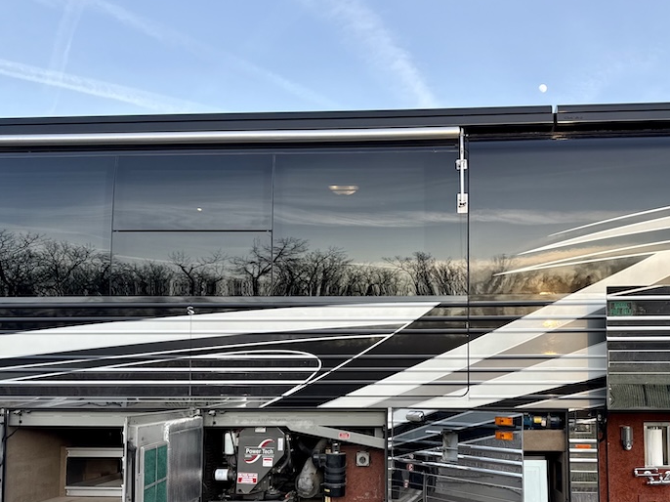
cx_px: 389
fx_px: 677
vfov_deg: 39.9
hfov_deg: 52.4
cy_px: 356
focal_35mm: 35
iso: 80
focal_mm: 6.76
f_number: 1.78
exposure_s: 1/504
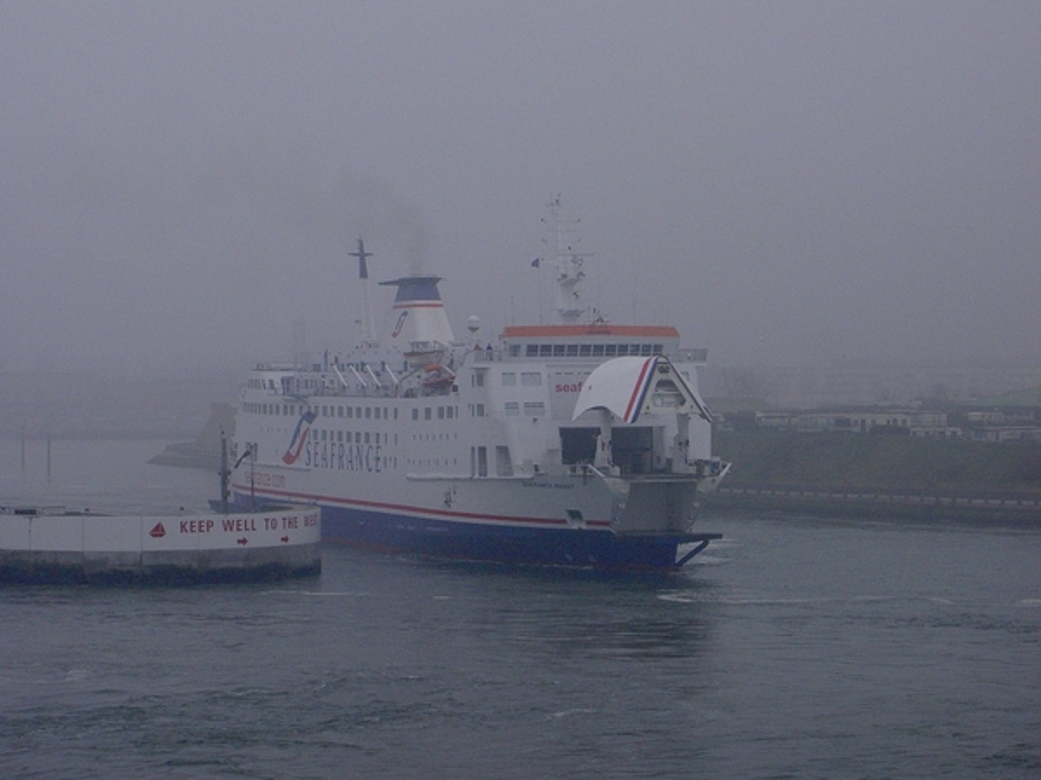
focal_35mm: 116
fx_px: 3488
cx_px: 520
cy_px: 390
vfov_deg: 12.8
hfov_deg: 17.0
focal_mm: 24
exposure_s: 1/250
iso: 200
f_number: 8.3
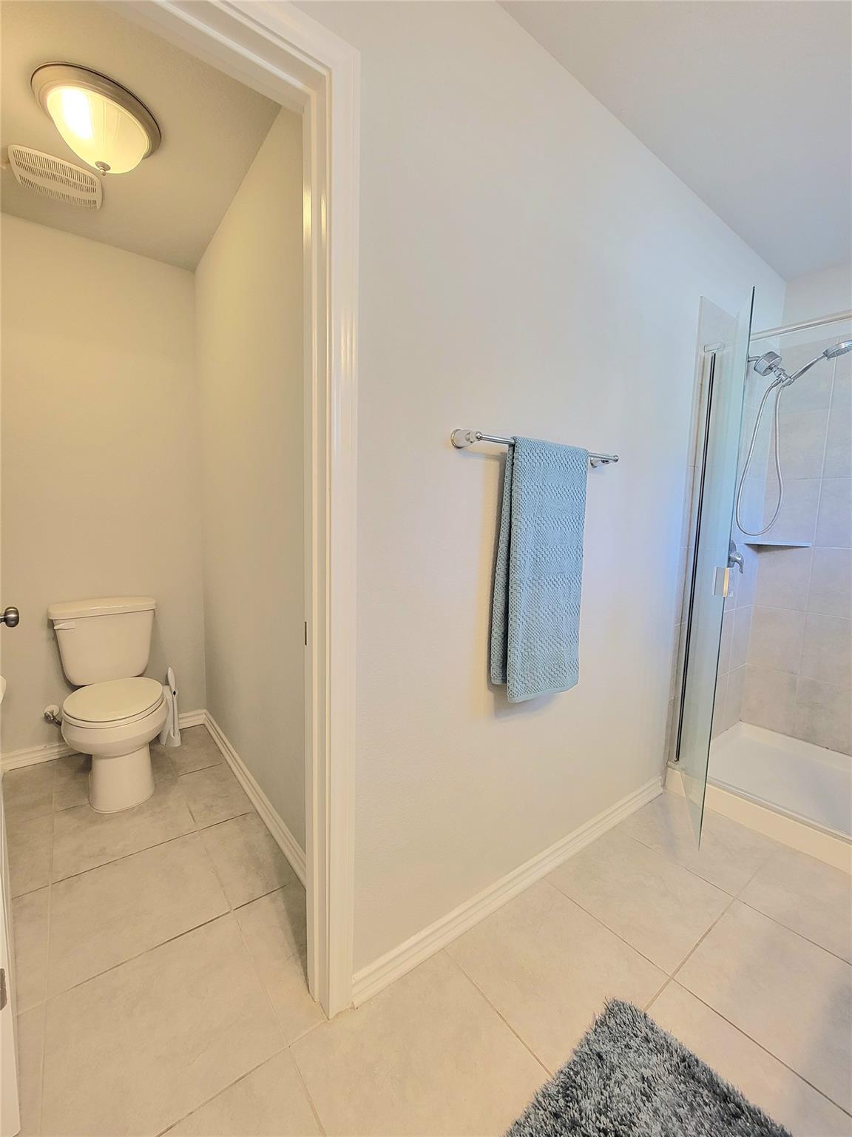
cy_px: 568
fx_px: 427
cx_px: 426
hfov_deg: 89.9
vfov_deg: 106.2
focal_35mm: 13
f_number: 2.2
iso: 160
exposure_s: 1/60.2
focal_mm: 2.2
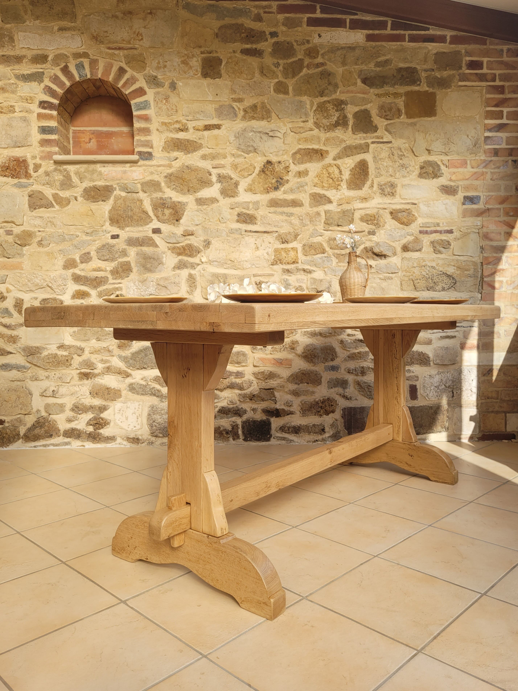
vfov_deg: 67.3
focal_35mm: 26
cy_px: 346
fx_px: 519
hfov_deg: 53.1
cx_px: 259
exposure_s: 1/667
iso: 40
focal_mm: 5.4
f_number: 1.8
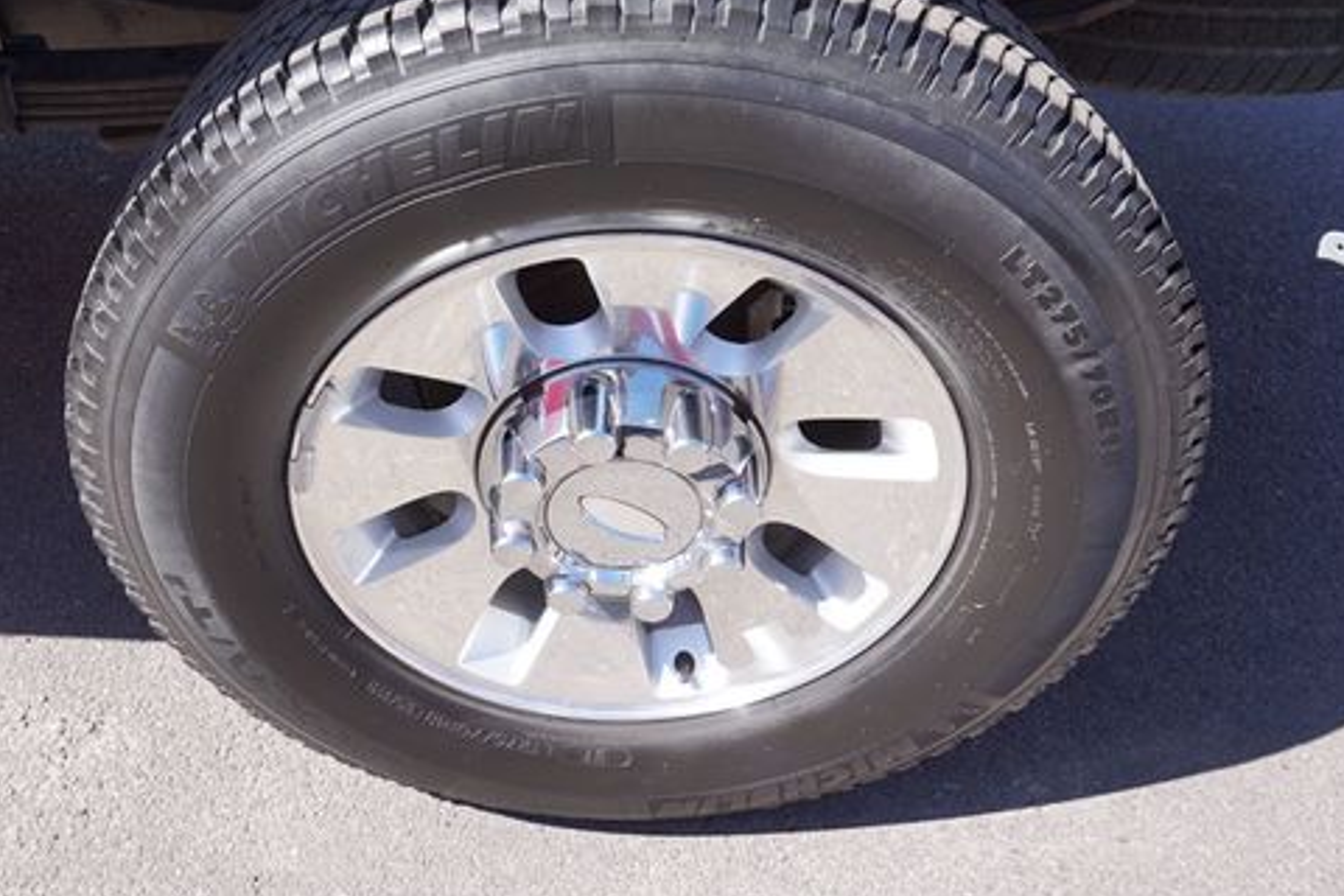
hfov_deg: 58.2
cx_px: 529
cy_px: 316
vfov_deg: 40.7
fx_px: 1195
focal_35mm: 32
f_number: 7.1
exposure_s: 1/100
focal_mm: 16
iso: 100
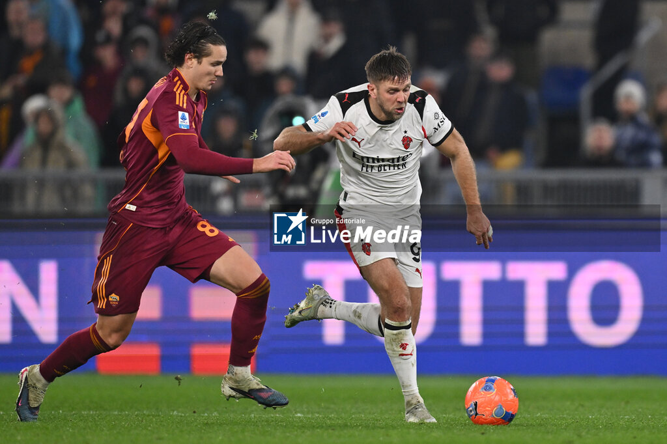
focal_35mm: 400
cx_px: 334
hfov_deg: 5.2
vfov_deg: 3.4
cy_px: 222
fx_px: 7408
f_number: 3.2
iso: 1600
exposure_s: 1/2000
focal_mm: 400
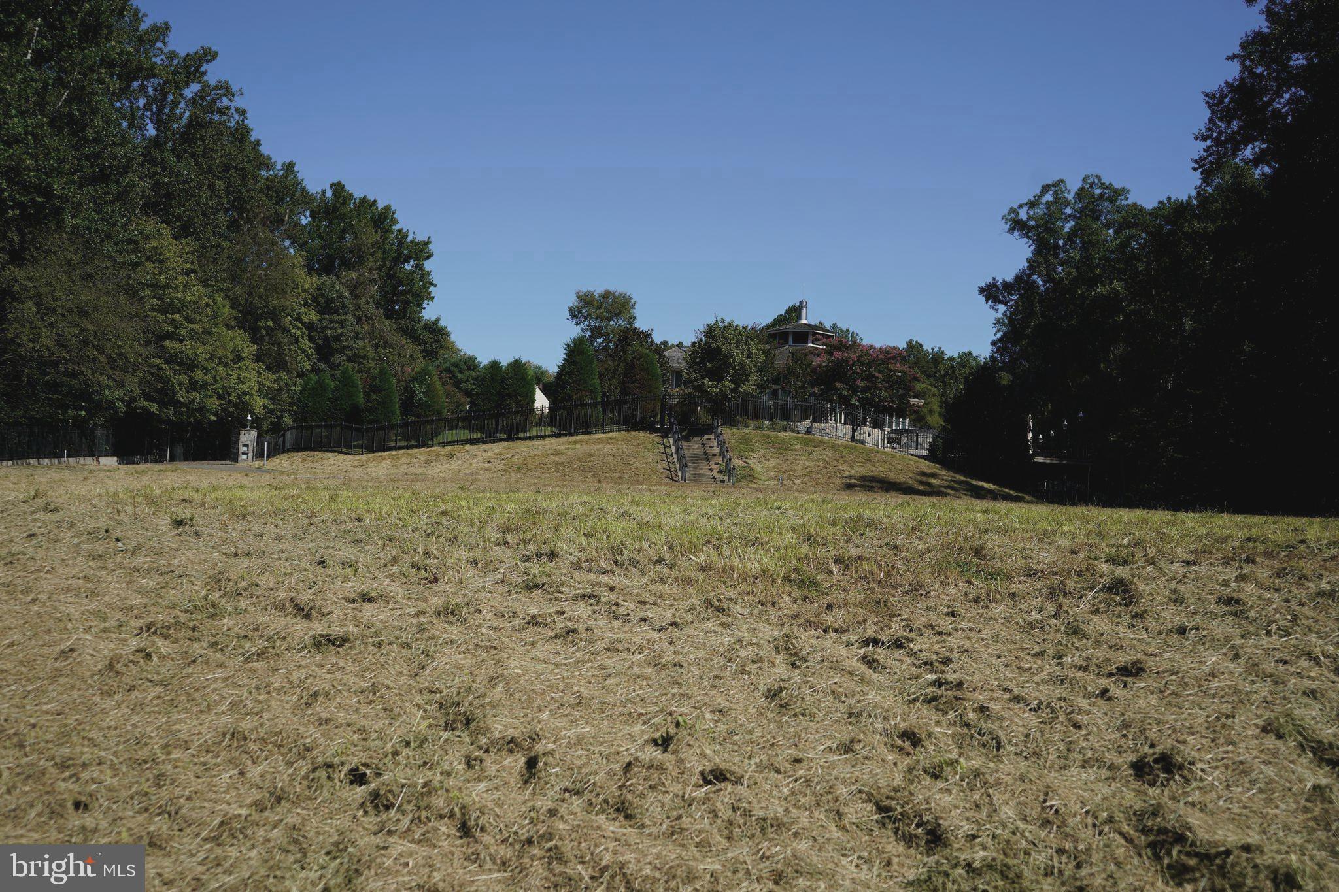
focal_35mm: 33
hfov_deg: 57.2
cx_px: 670
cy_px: 446
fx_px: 1227
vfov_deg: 40.0
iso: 100
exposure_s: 1/800
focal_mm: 33
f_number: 5
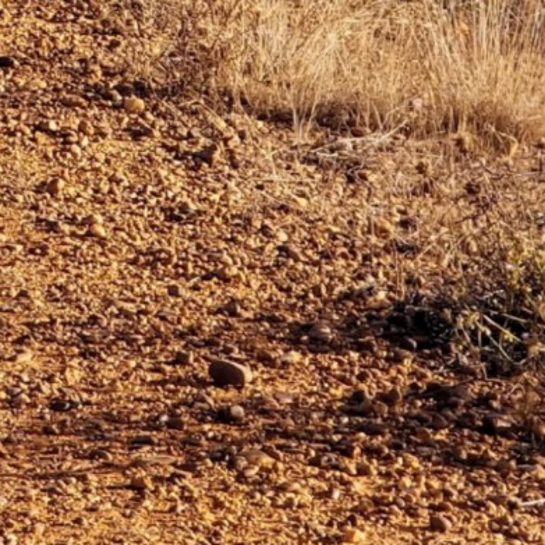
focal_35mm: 237
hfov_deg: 7.2
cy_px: -371
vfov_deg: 7.2
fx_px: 4222
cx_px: -365
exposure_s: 1/600
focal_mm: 6
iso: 25
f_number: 2.4
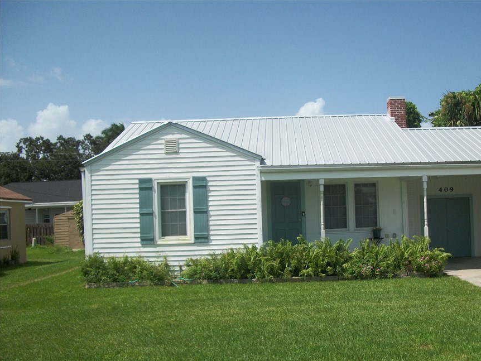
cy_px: 214
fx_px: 528
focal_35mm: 38
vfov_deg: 37.6
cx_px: 284
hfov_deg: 48.7
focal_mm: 5.7
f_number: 8.8
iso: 80
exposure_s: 1/250
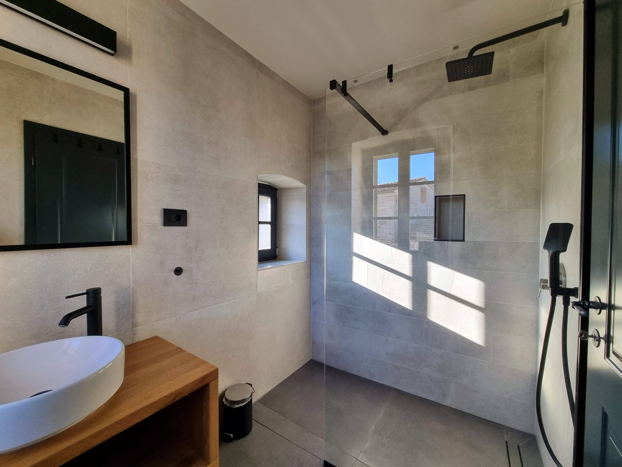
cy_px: 234
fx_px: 234
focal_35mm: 13
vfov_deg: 89.9
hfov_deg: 106.2
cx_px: 311
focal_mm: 2.2
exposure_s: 1/100
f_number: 2.2
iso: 80
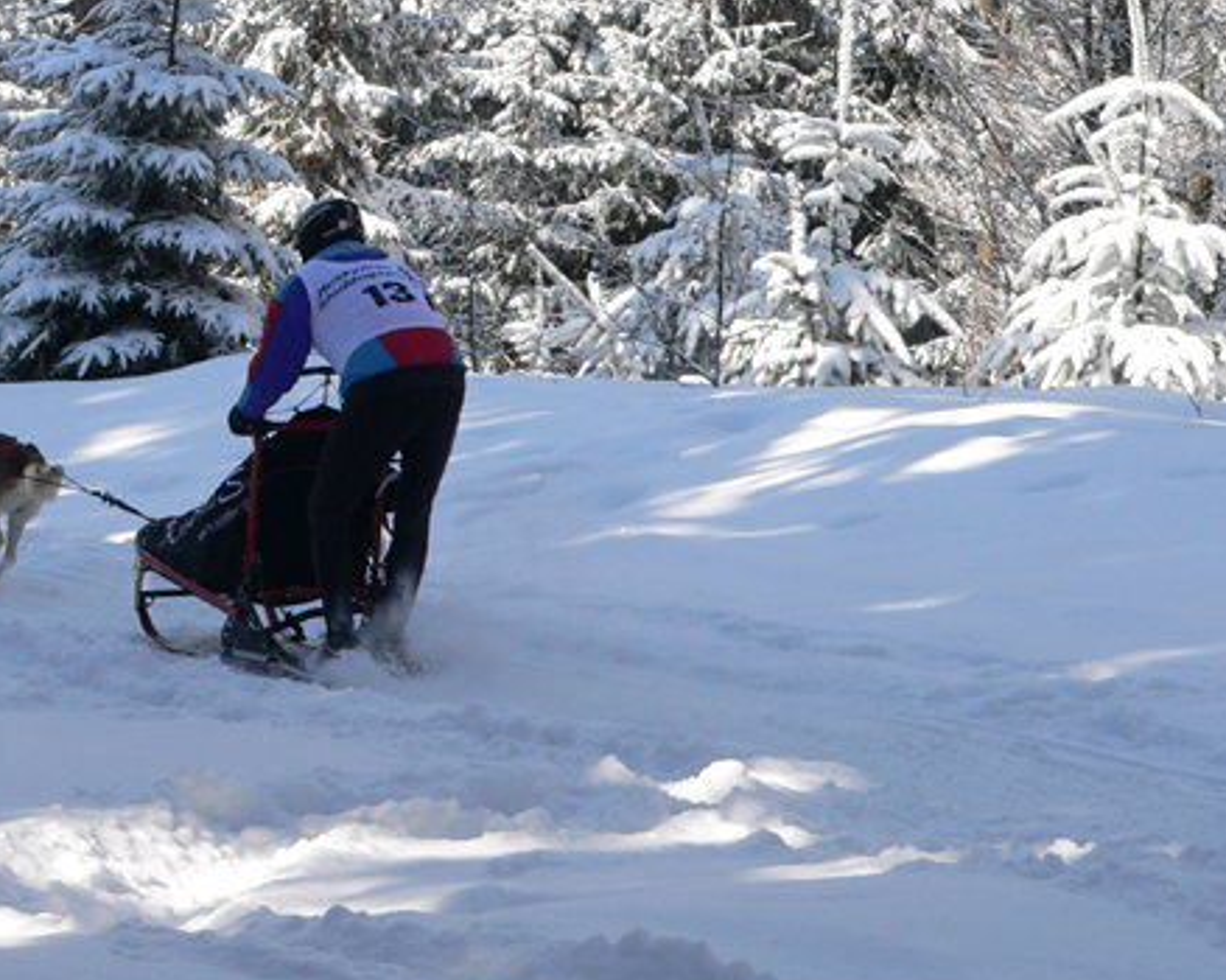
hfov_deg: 13.6
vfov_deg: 10.9
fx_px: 5114
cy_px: 462
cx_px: 286
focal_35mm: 141
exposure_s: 1/500
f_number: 4
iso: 80
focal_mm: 13.1
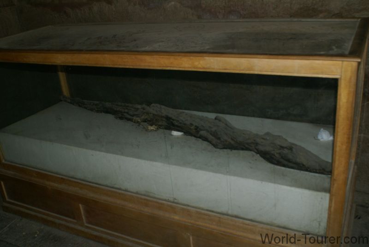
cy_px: 124
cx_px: 184
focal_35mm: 33
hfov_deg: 57.2
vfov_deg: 40.0
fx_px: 339
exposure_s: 1/60
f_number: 5.6
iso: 400
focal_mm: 22
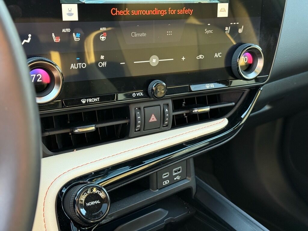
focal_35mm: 48
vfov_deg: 30.3
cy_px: 116
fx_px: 427
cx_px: 154
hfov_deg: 39.7
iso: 200
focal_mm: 6.76
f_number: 1.78
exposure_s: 1/48
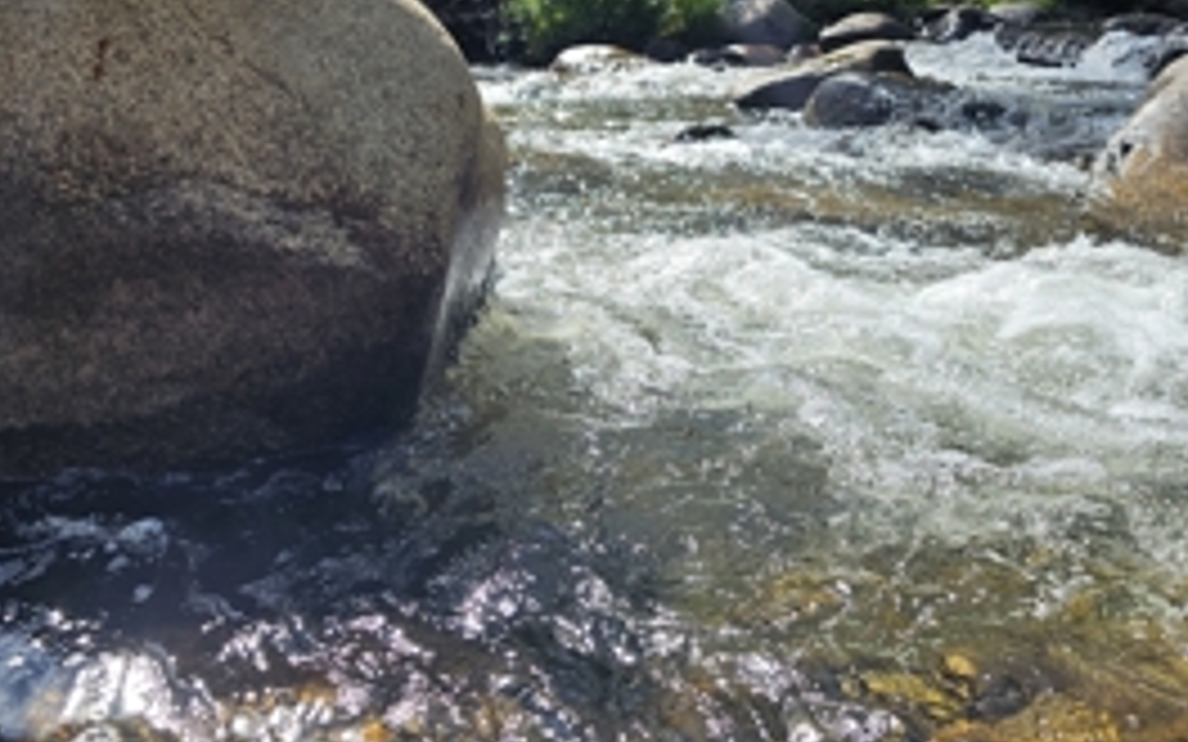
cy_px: 297
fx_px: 1198
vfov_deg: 34.3
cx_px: 580
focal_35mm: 37
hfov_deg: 52.7
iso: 12
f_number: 1.7
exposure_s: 1/574
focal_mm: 6.3
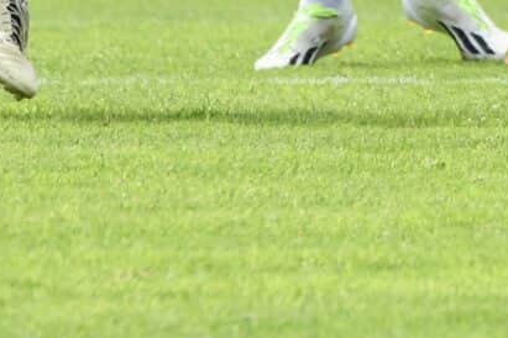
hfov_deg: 1.3
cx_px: 1128
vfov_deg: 0.8
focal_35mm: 1643
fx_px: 23183
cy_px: -500
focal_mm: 330
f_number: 10
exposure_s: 1/1600
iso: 2000
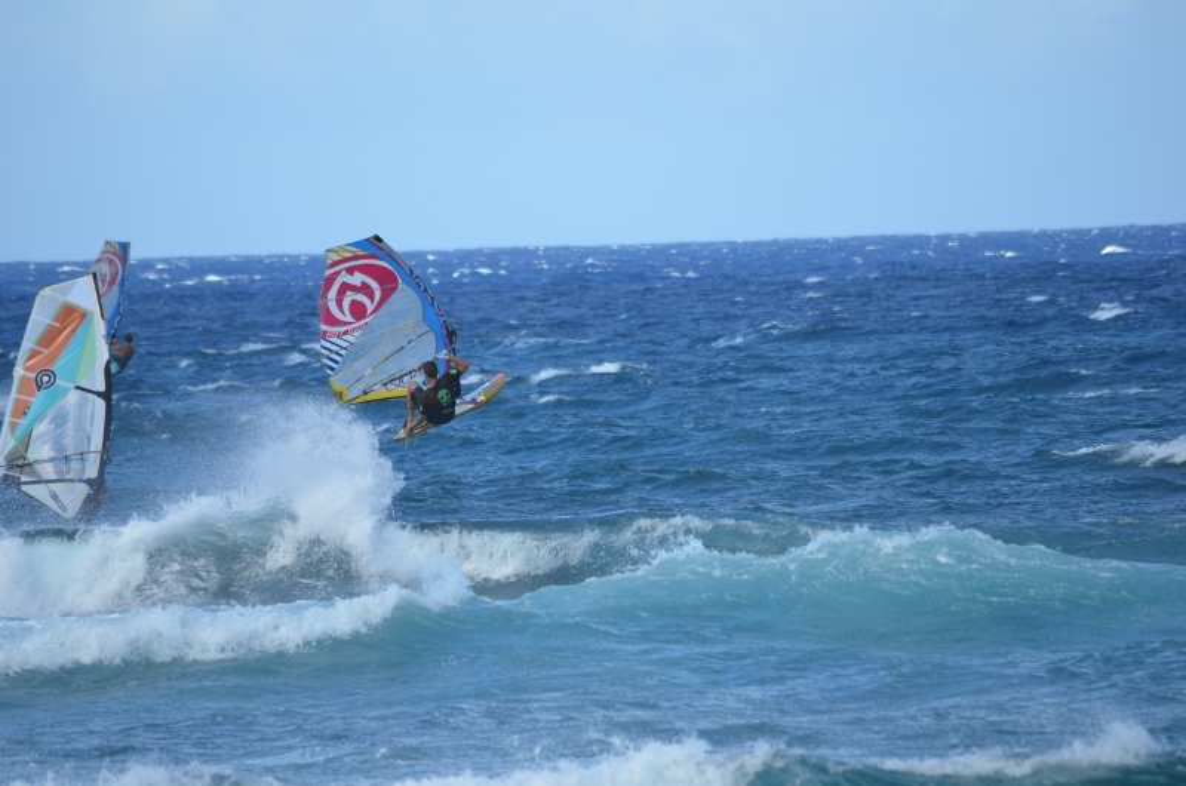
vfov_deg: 3.0
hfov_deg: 4.6
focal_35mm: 450
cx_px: 593
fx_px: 14795
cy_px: 393
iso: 200
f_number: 6.3
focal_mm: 300
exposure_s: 1/640
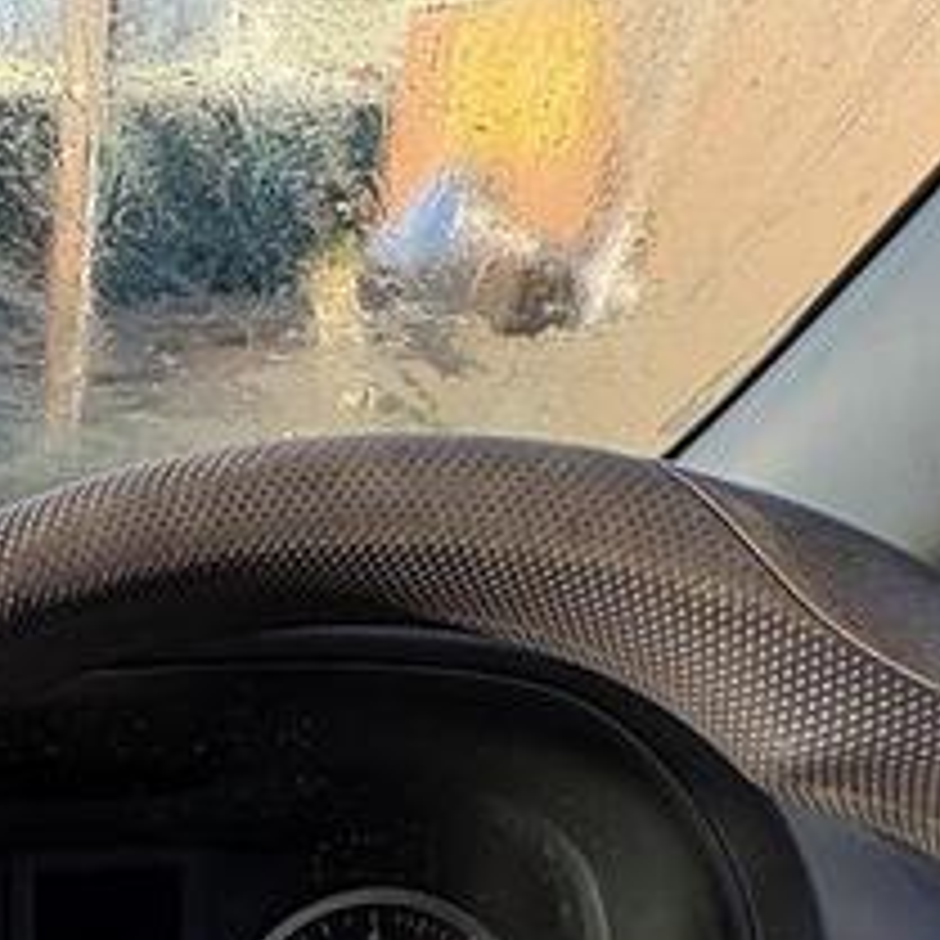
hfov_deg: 28.3
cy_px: 1214
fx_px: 1628
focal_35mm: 53
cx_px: -171
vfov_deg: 27.2
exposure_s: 1/101
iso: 64
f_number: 2.2
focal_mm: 2.22
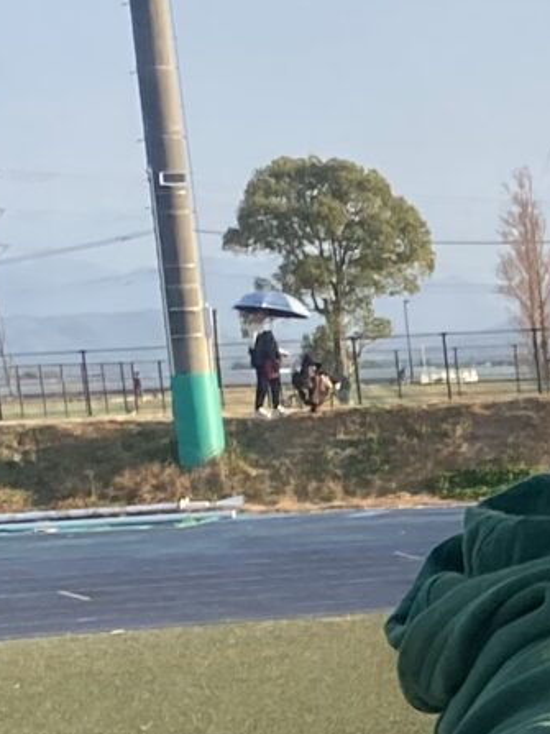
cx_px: 1138
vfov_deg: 12.4
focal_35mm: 149
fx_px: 3158
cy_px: 1218
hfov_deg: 9.3
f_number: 1.8
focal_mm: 4.25
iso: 32
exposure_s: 1/1429
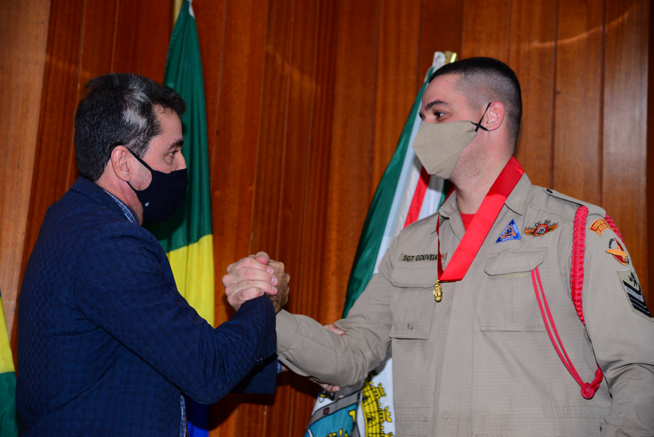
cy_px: 218
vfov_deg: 17.5
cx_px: 327
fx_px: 1417
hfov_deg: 26.0
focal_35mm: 78
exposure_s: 1/125
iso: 1600
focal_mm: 78
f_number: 4.5
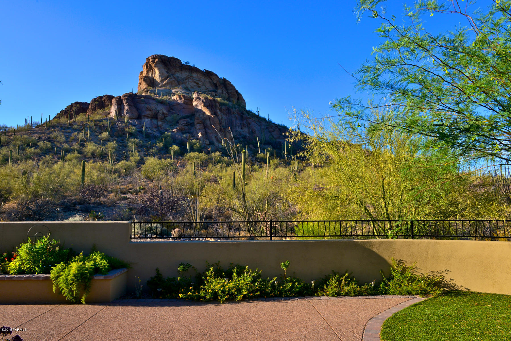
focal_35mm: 24
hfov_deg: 73.7
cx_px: 256
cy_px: 170
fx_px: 341
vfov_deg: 53.2
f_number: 14
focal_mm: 24
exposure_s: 1/160
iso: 320
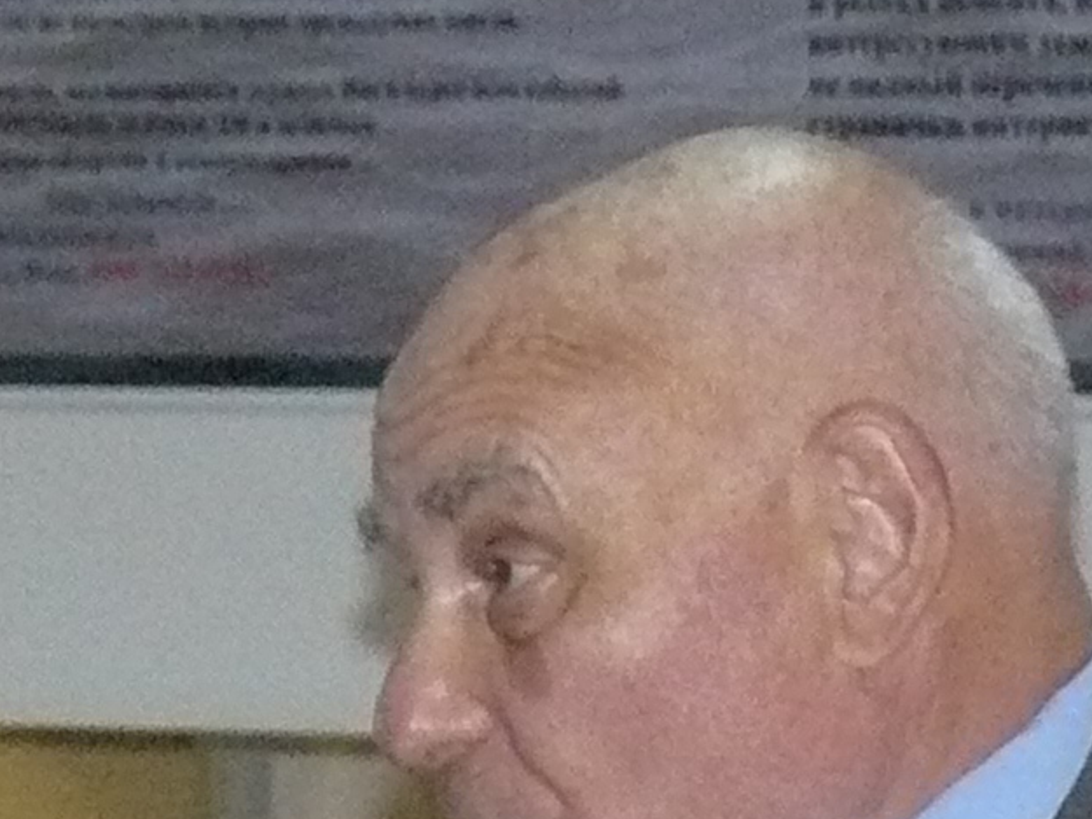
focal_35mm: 467
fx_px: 14735
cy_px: 1261
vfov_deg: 3.2
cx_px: 526
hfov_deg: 4.2
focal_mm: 15.8
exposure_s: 1/40
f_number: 3.2
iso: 400
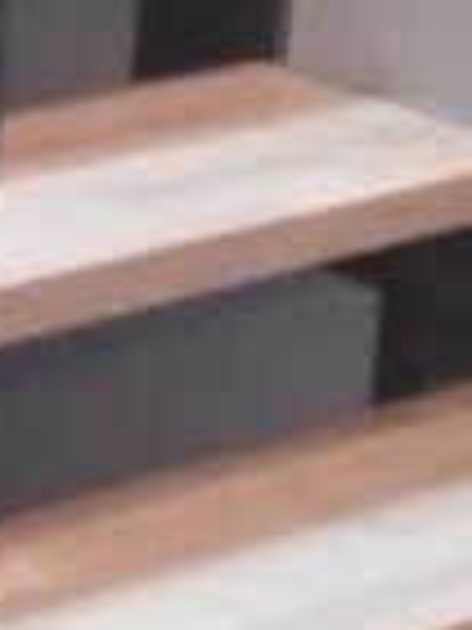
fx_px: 4127
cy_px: 32
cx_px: -103
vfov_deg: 8.7
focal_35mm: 227
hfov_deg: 6.5
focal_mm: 3.3
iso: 330
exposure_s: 1/10
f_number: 2.2
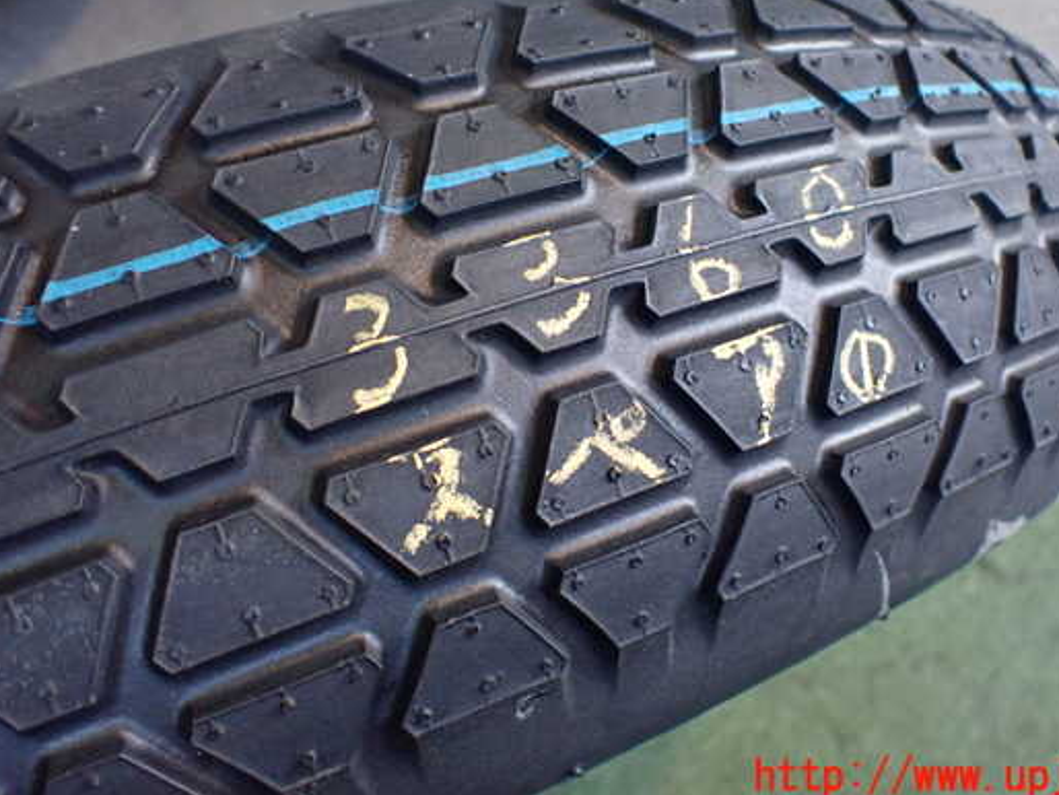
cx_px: 602
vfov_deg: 40.6
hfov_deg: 52.4
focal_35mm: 35
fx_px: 1071
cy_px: 340
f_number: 2.3
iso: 640
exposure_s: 1/125
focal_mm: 5.4
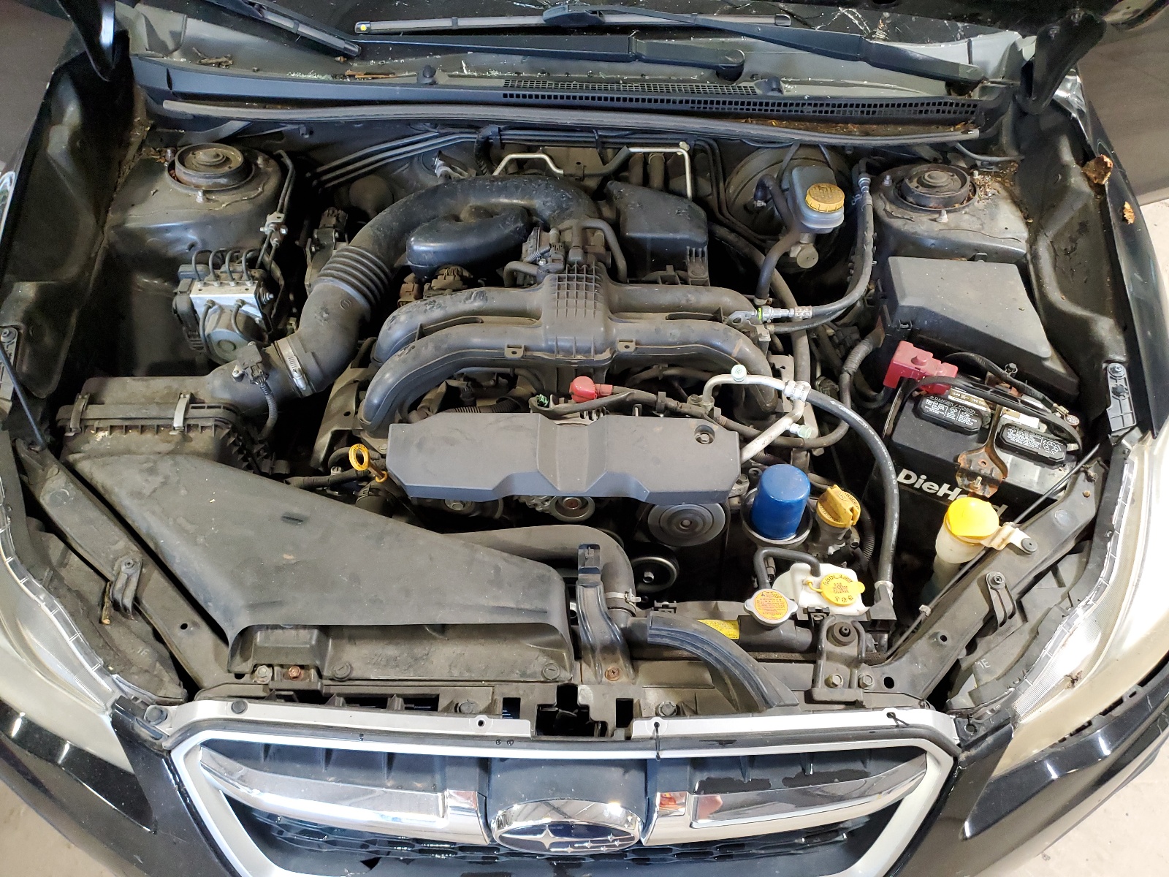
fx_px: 878
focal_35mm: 26
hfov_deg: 67.3
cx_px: 584
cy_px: 438
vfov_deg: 53.1
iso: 327
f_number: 1.5
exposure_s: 1/60.2
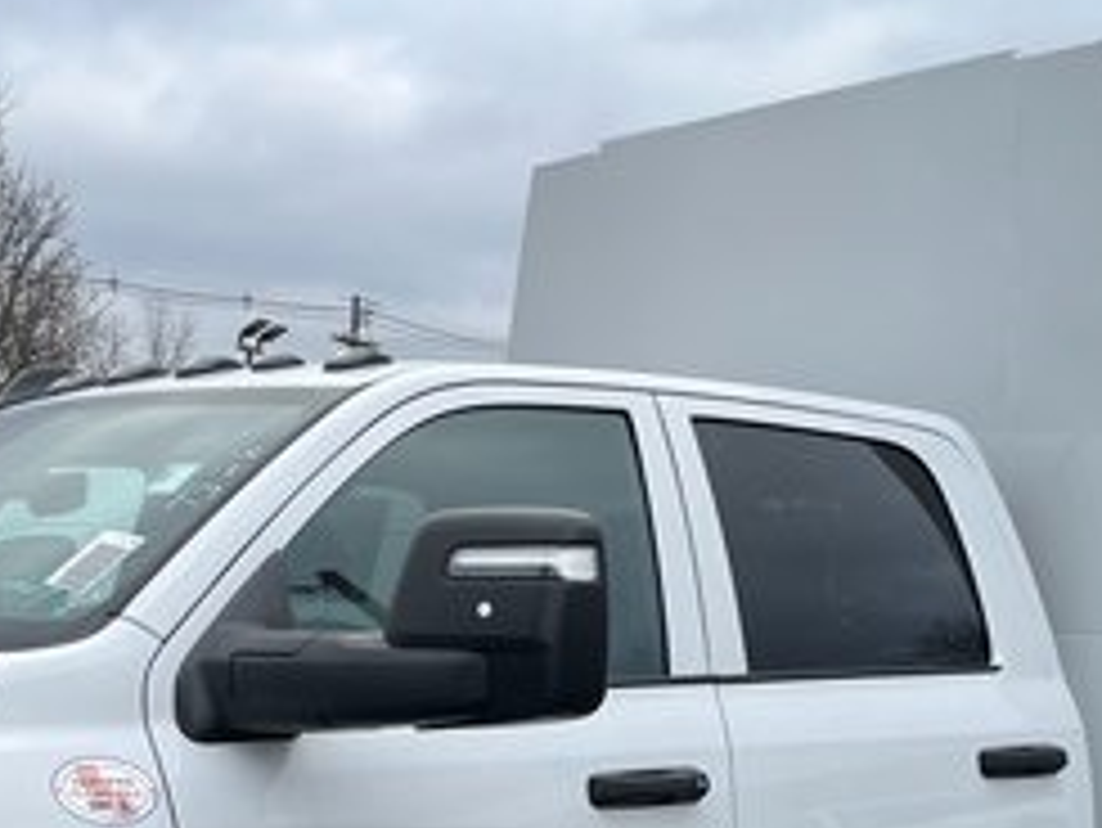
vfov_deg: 21.0
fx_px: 2166
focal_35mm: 68
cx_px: 553
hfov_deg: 28.5
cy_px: 792
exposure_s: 1/1721
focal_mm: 5.1
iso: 50
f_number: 1.6
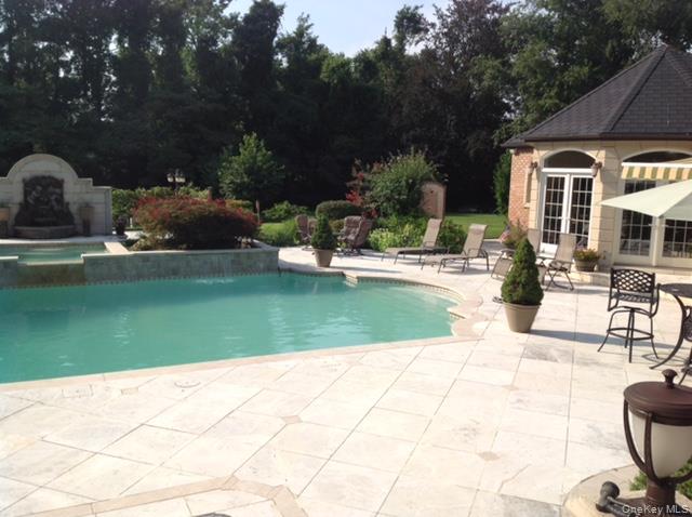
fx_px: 699
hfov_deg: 52.7
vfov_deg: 40.6
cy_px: 258
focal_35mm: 35
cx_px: 346
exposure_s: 1/1592
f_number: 2.4
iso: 50
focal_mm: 4.28
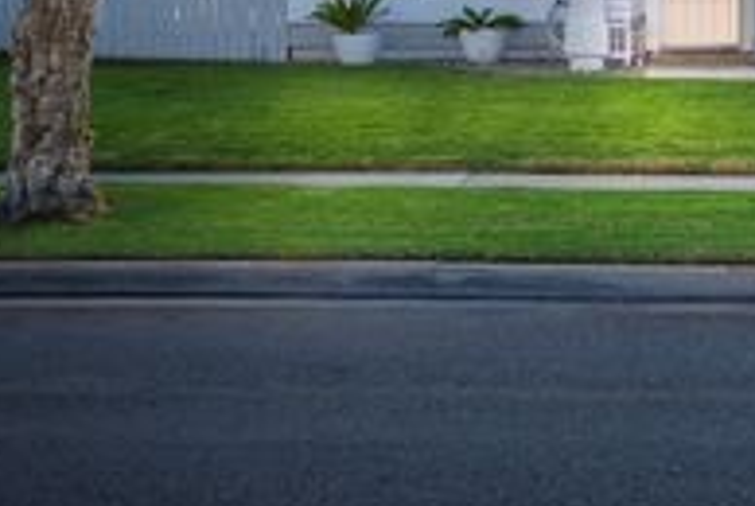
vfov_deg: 14.8
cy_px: -64
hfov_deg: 21.8
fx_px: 1890
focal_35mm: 90
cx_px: 755
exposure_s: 1/13
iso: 40
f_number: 22
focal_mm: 35
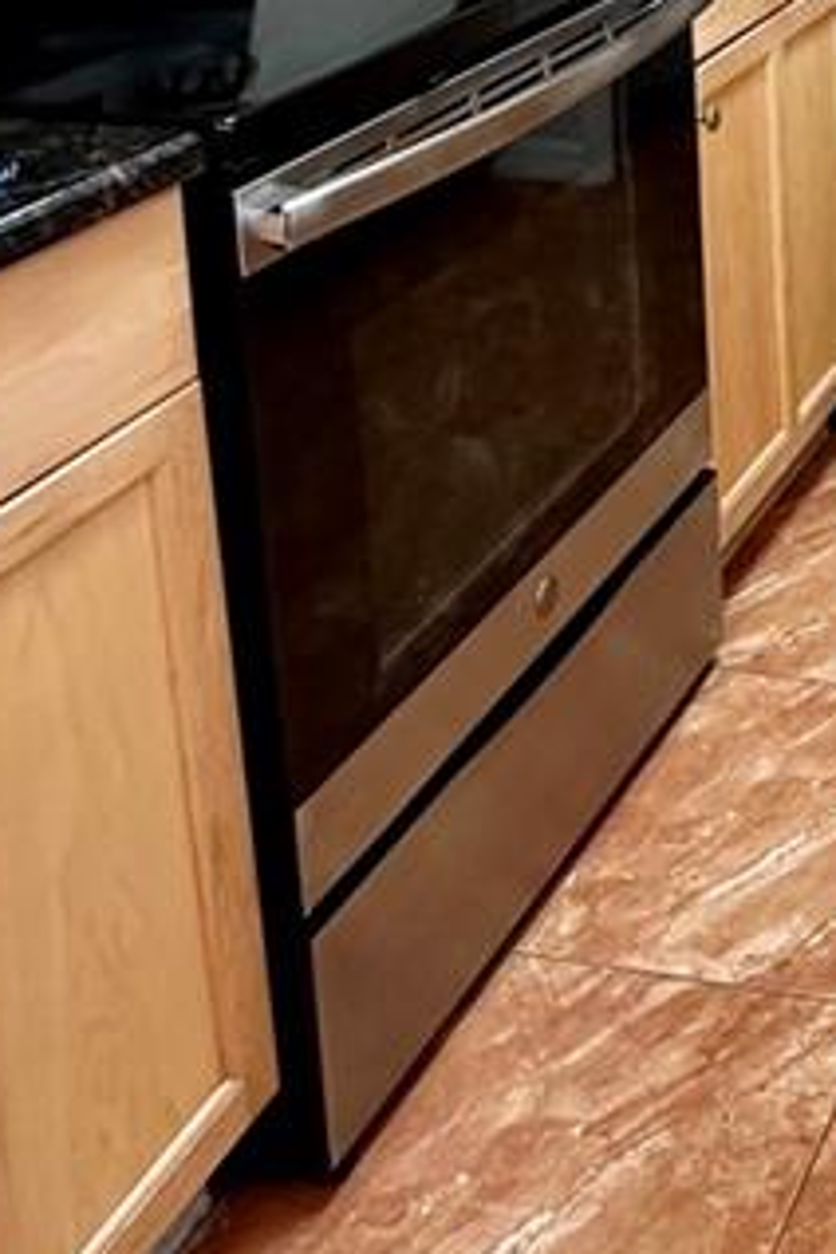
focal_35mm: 55
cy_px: -134
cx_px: 1215
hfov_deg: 21.2
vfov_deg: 31.9
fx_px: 1916
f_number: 2.2
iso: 250
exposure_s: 1/51
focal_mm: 2.22
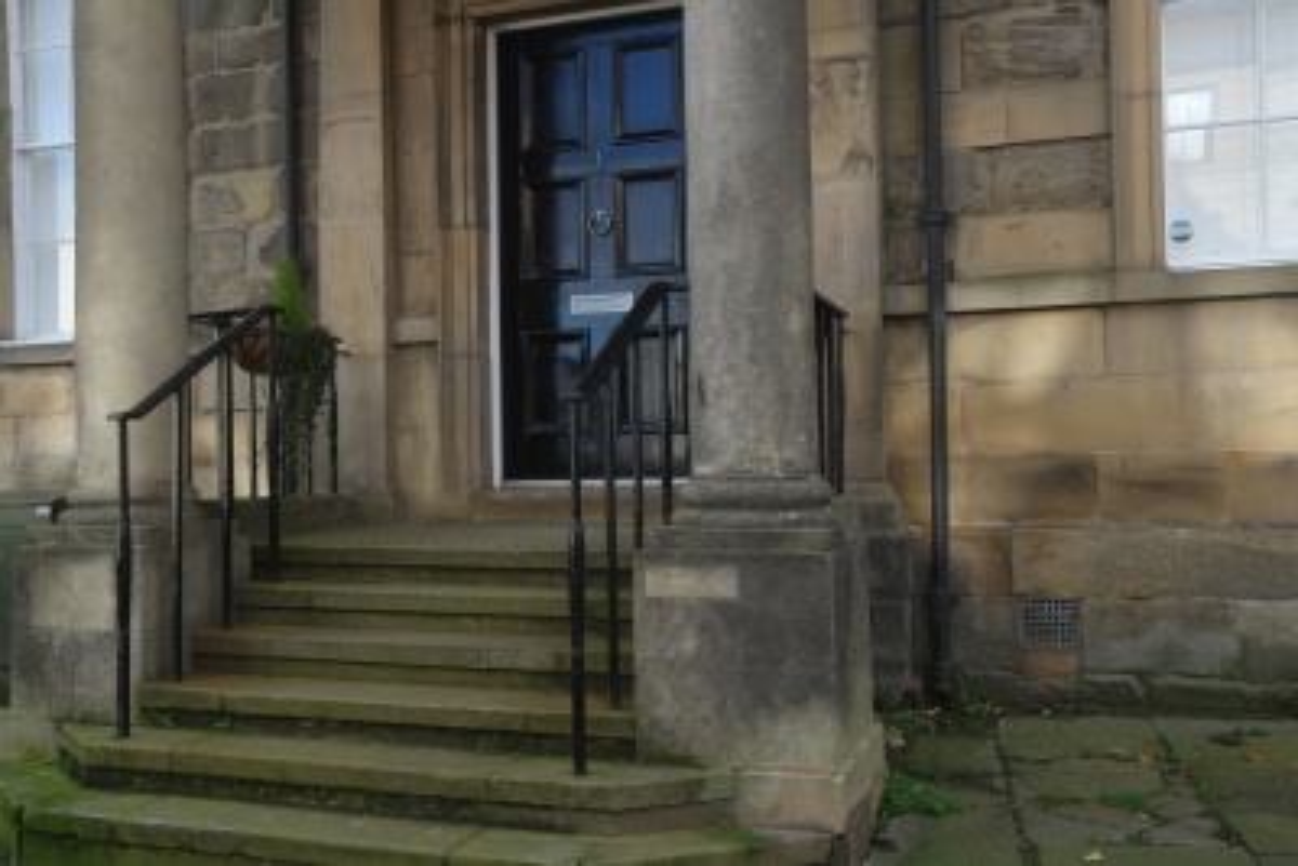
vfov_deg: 37.9
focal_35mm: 35
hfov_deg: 54.4
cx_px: 649
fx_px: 1262
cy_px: 433
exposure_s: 1/150
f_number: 5.6
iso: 200
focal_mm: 23
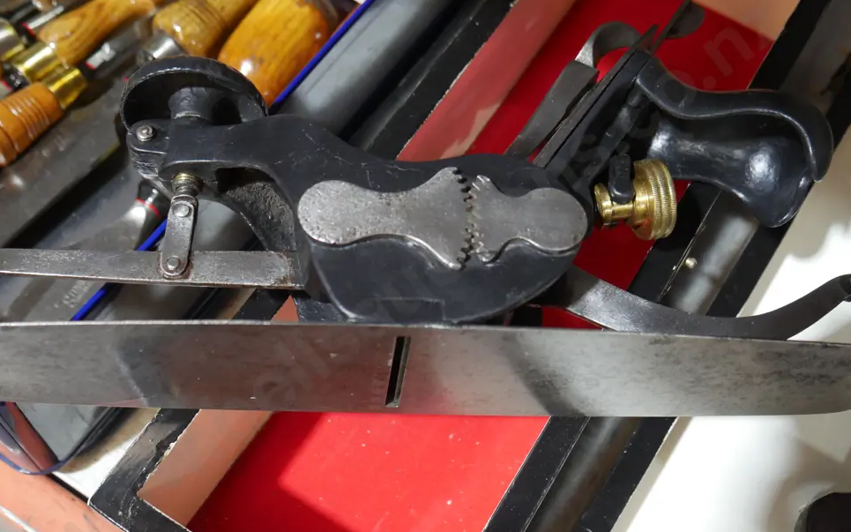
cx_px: 414
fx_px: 1044
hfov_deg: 44.4
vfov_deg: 28.6
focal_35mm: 45
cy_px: 286
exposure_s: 1/60
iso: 1250
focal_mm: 20
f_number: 4.4
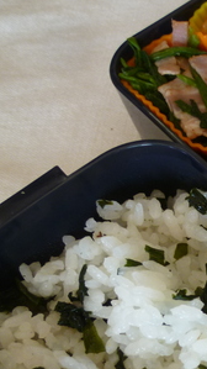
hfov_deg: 18.9
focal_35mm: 56
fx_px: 547
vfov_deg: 36.2
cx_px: 308
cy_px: 288
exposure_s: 1/125
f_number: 2.2
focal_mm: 4.3
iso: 80
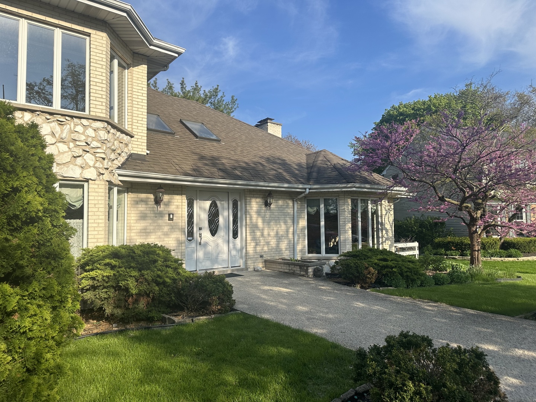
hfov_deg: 71.6
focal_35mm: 24
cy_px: 201
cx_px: 268
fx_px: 372
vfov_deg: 56.8
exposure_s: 1/3717
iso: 80
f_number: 1.78
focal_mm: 6.86
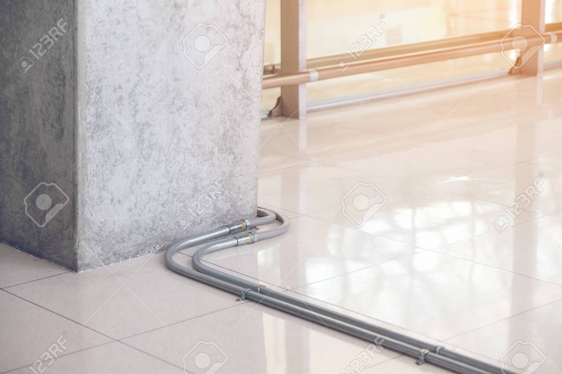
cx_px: 281
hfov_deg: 24.5
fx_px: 1295
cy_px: 187
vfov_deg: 16.4
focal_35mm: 83
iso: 800
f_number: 2.8
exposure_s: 1/80
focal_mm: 55
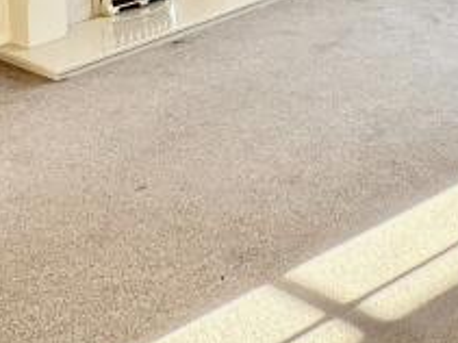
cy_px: -187
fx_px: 833
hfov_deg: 30.7
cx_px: 239
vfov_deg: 19.8
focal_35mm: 63
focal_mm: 1.57
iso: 80
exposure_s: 1/99
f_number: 1.8
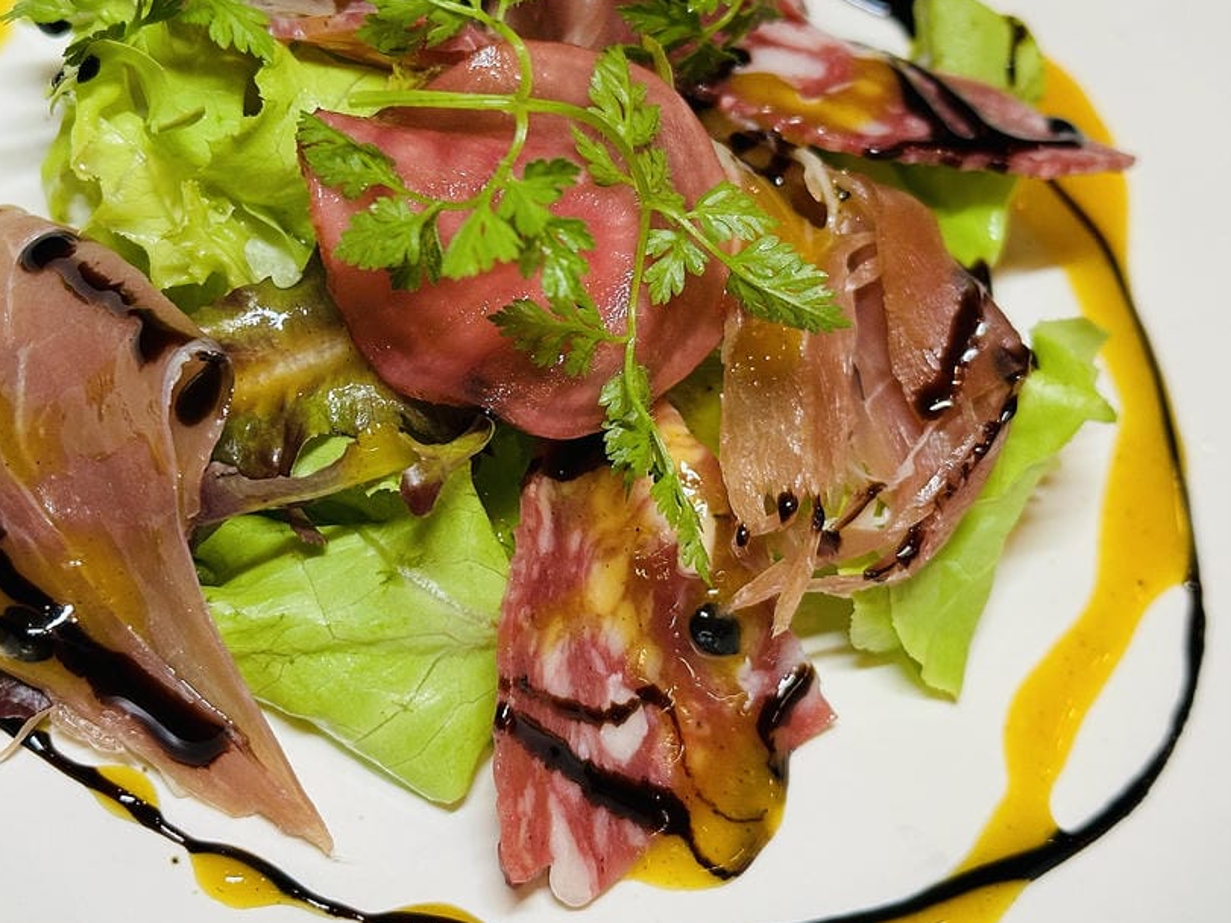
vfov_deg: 20.7
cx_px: 513
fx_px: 2524
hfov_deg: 27.4
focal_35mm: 71
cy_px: 340
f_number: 1.78
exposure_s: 1/60
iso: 200
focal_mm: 6.86
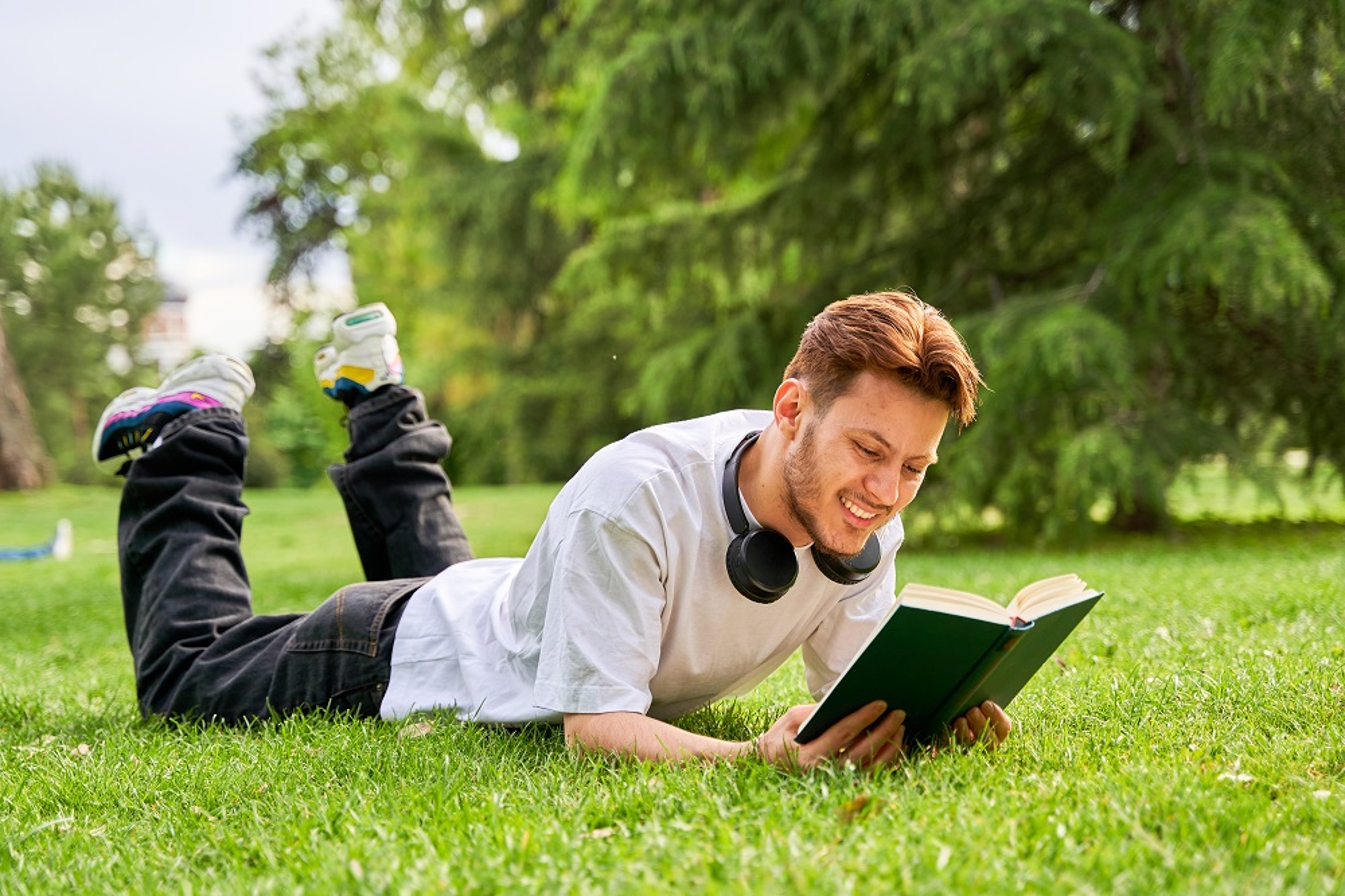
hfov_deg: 31.4
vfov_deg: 21.2
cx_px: 672
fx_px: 2390
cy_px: 448
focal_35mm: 64
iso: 200
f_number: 3.2
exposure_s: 1/640
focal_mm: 64
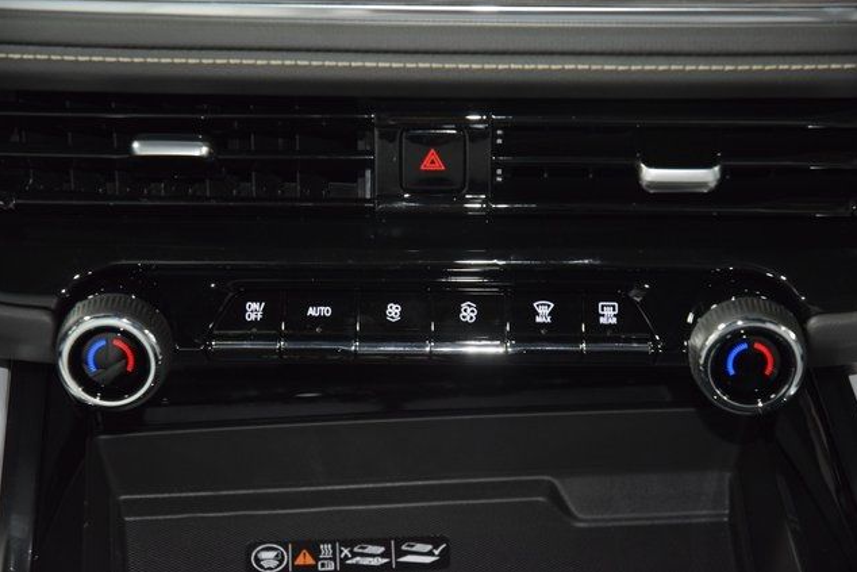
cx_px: 430
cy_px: 286
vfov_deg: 12.9
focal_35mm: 106
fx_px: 2524
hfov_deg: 19.3
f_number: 4.5
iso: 2200
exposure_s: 1/20
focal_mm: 70
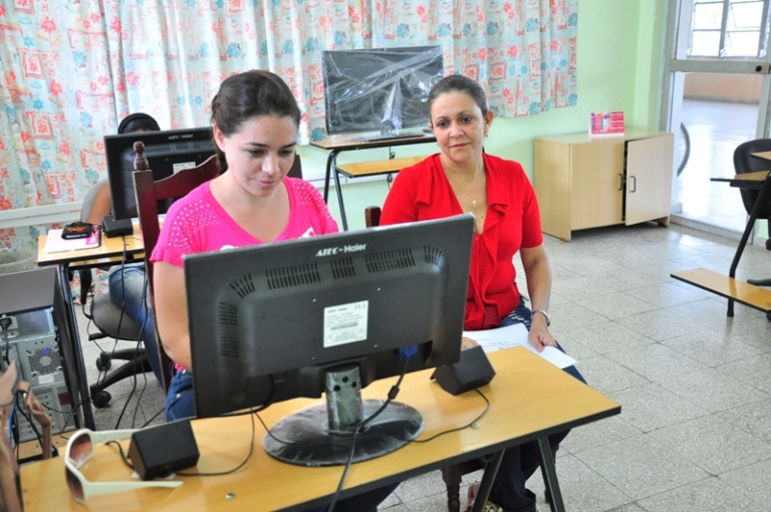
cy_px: 256
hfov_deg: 51.3
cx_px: 386
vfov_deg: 35.4
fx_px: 802
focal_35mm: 38
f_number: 4
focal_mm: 25
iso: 1000
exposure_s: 1/60
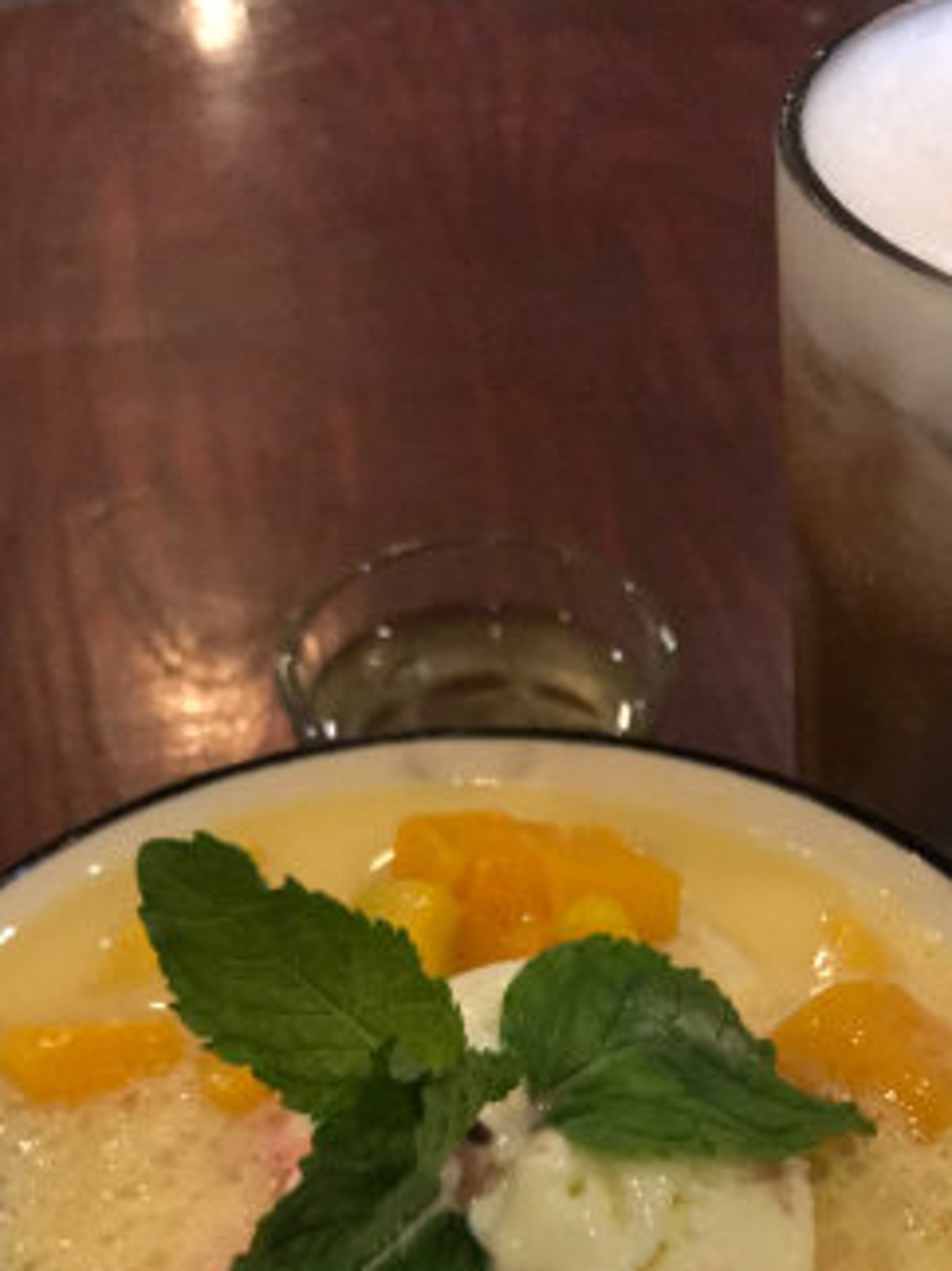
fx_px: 1945
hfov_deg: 27.2
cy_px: 1055
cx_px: 675
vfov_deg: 34.8
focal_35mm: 53
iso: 320
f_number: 1.8
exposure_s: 1/17
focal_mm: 3.99
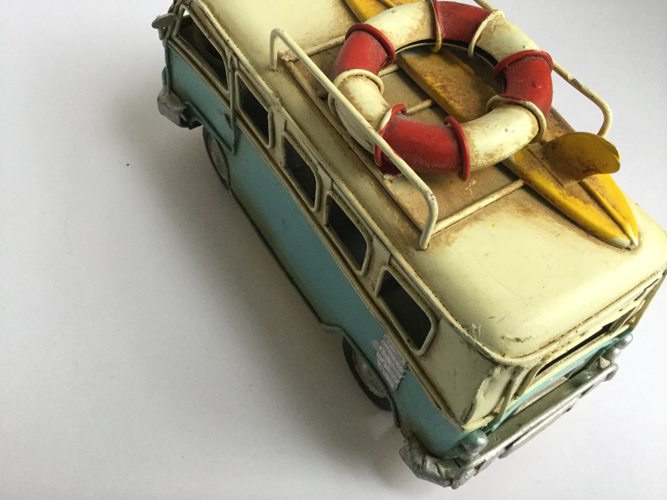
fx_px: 597
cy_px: 250
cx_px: 334
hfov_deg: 58.4
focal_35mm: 31
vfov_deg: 45.4
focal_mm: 3.3
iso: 200
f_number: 2.4
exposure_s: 1/33
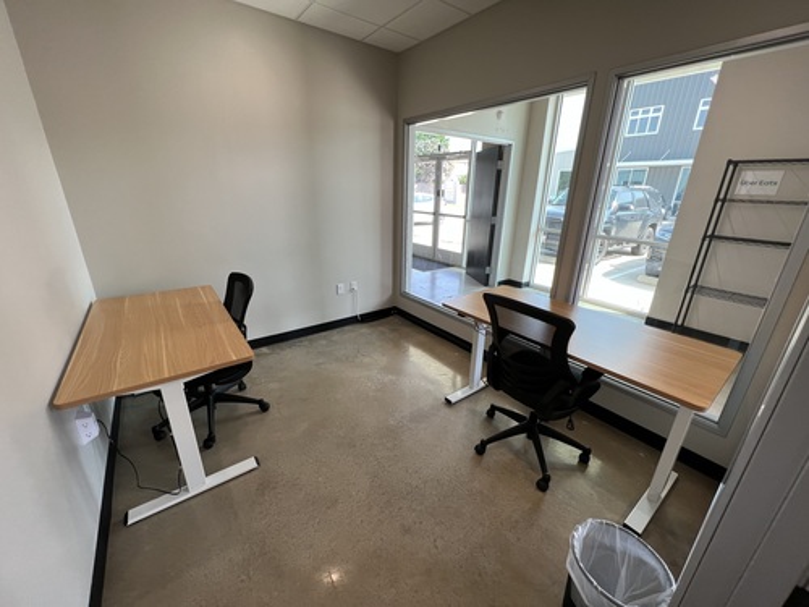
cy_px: 304
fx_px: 304
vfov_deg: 89.9
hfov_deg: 106.2
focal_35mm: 13
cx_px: 404
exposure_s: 1/120
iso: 64
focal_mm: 1.57
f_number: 1.8
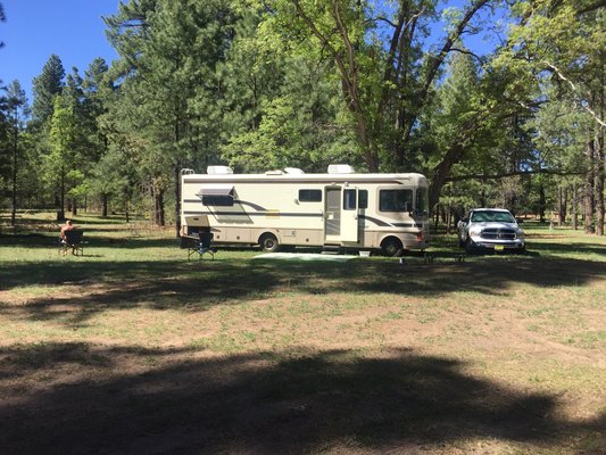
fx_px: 508
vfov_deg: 48.2
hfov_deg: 61.6
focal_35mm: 29
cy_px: 228
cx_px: 303
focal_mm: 4.15
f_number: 2.2
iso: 32
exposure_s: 1/1099
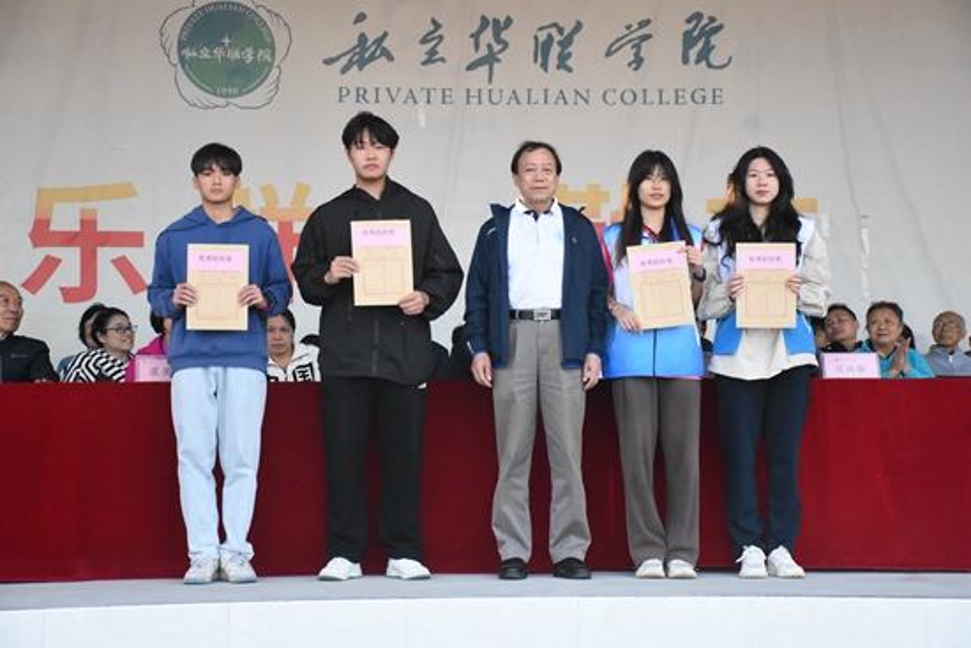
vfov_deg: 16.3
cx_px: 486
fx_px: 2266
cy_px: 324
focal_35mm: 84
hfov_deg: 24.2
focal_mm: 56
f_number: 4.8
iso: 7200
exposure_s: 1/4000
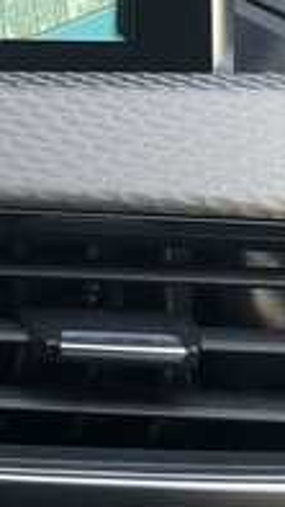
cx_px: -267
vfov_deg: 22.6
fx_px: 1234
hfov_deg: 11.9
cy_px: 54
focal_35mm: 92
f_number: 1.6
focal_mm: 4.2
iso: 64
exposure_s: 1/76
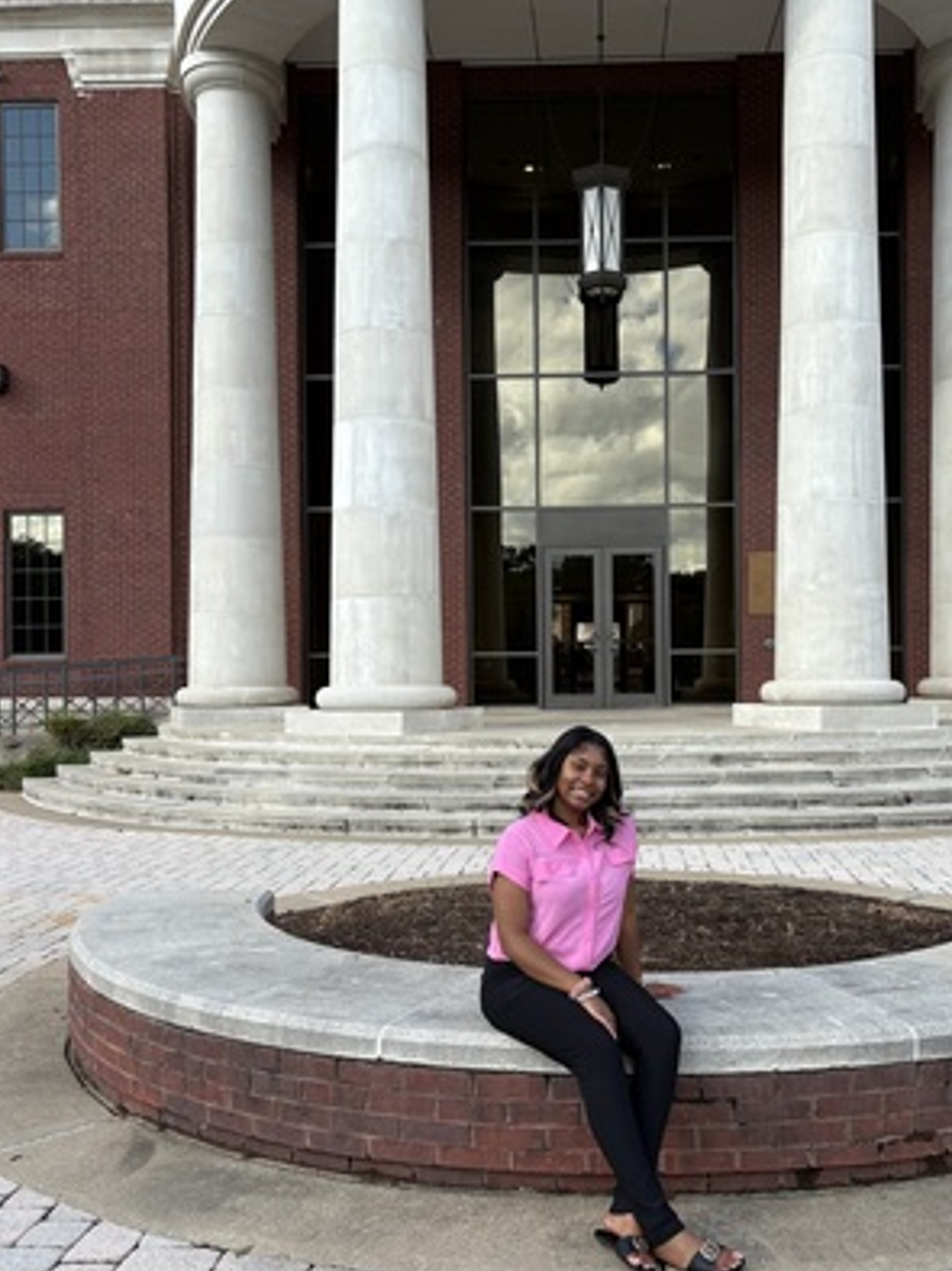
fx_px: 1211
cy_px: 668
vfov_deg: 55.4
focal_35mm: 33
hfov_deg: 42.7
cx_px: 576
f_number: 1.6
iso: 50
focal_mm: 5.96
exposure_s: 1/1175
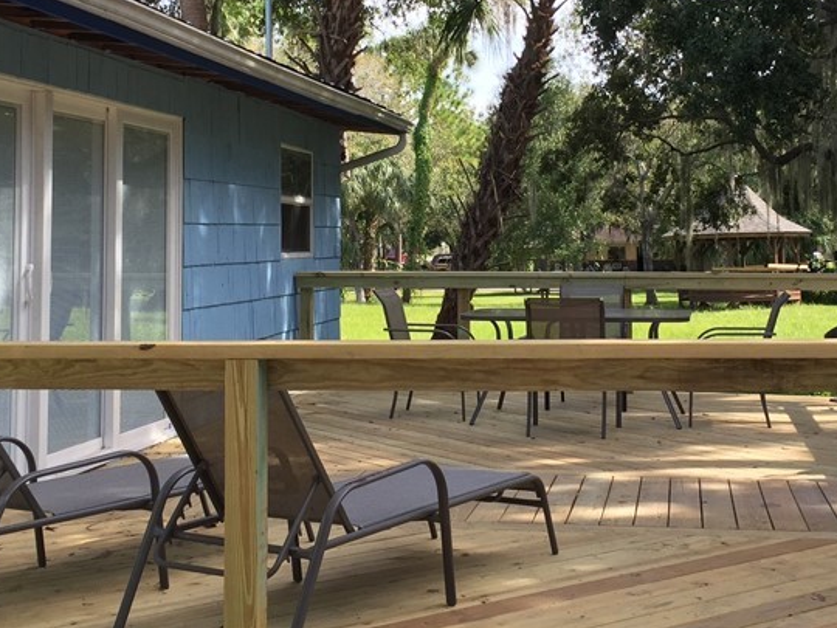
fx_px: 1330
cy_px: 160
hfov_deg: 34.8
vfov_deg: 26.2
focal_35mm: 55
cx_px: 501
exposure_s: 1/488
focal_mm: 4.15
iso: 32
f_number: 2.2
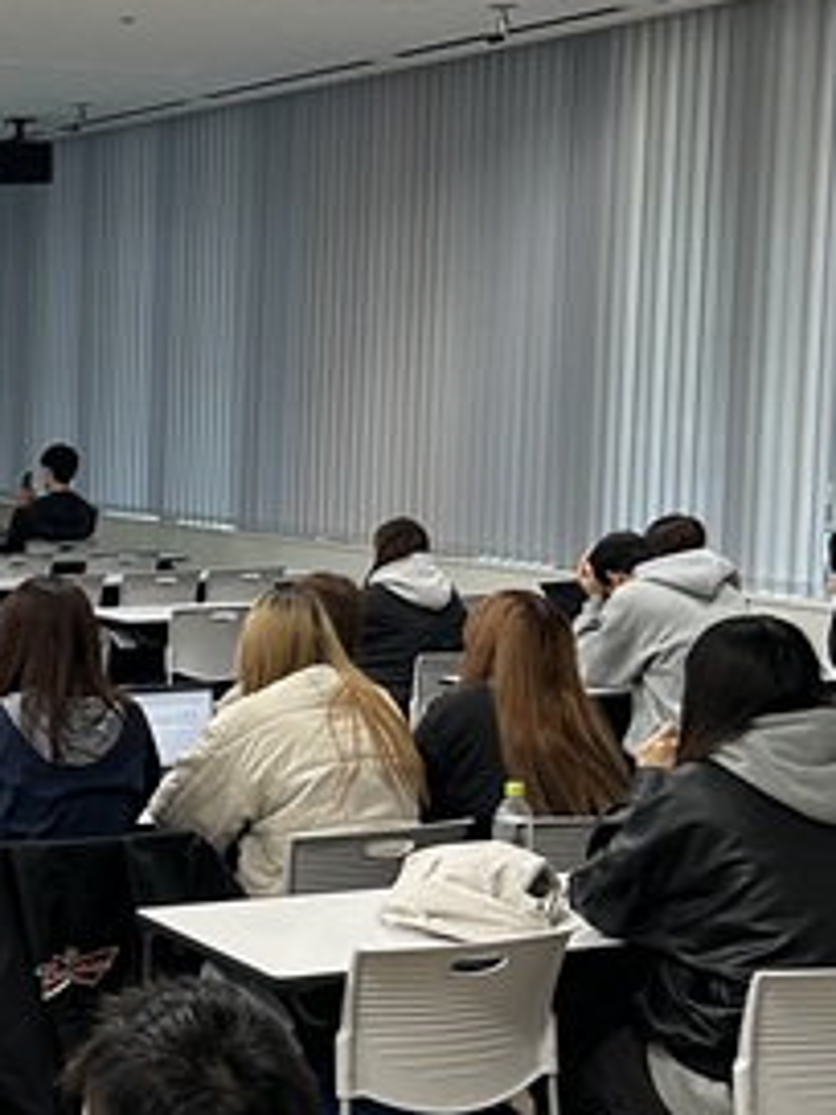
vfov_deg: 29.0
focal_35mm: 67
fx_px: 2157
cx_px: -184
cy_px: 560
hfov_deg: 20.4
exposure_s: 1/100
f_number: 1.5
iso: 125
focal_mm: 5.7
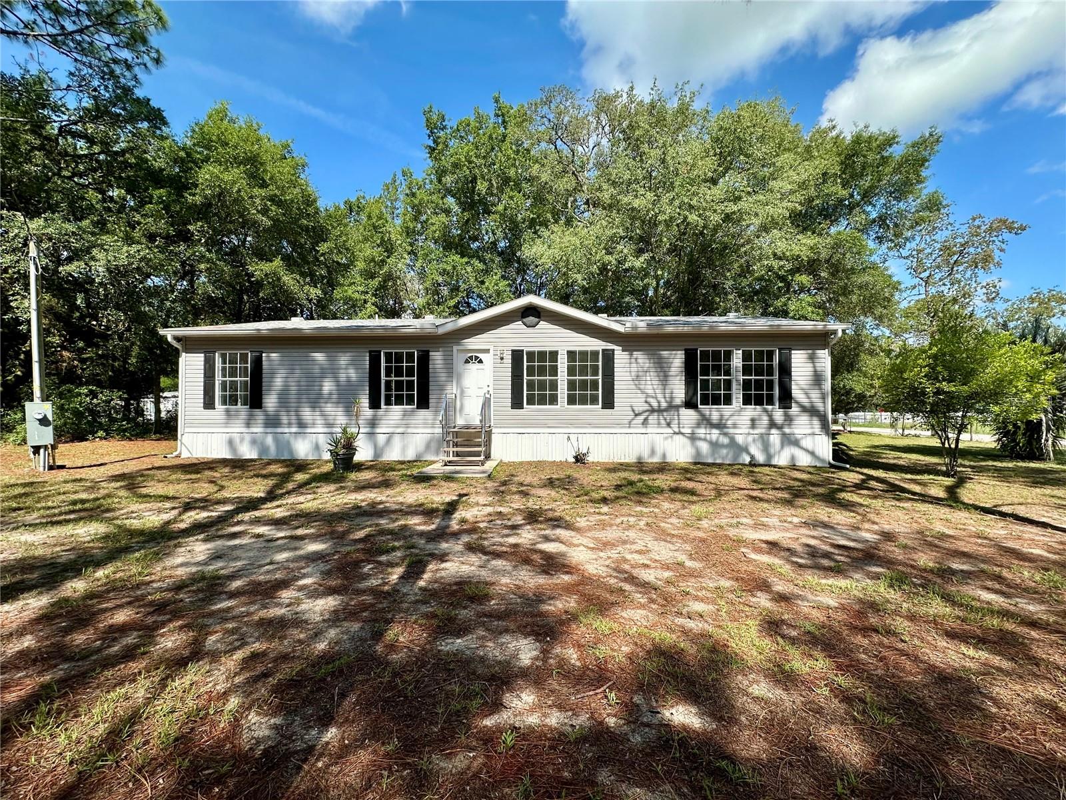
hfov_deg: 102.1
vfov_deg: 85.7
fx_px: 431
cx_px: 533
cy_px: 400
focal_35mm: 14
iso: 40
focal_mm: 2.22
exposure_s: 1/1595
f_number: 2.2
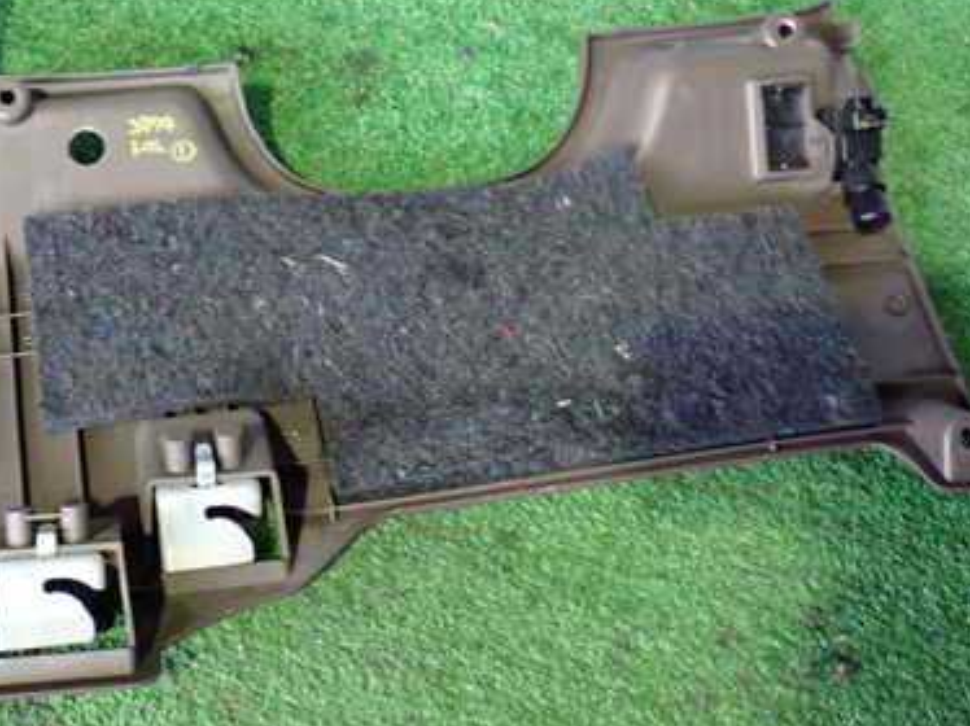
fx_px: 1708
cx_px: 311
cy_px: 298
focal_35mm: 61
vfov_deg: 24.0
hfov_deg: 31.4
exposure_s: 1/30
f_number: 2.7
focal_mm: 6.83
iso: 800
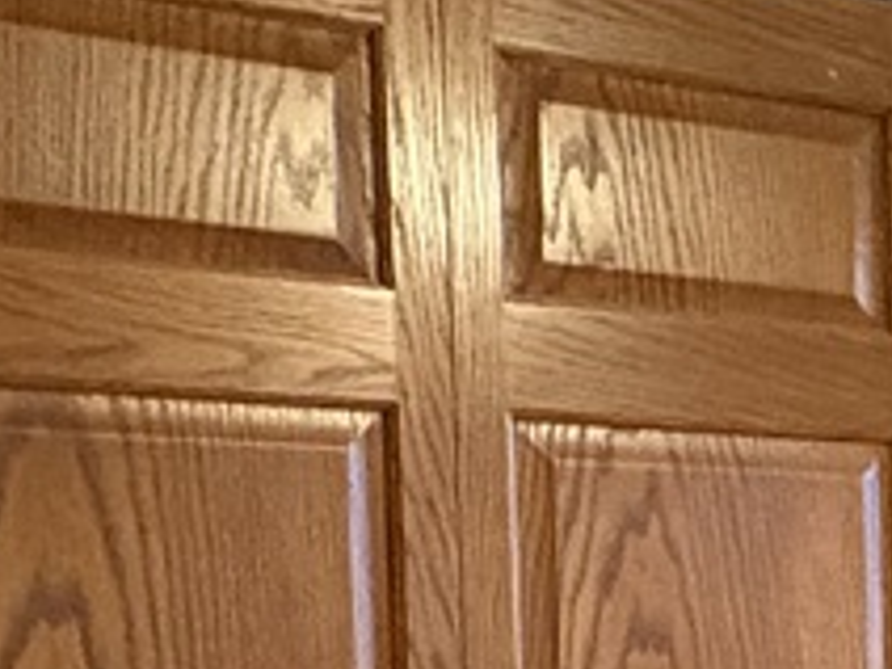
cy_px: 808
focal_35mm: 95
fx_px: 2448
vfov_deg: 15.0
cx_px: 1569
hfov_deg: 17.2
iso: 1000
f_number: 2.2
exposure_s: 1/40
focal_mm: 2.22
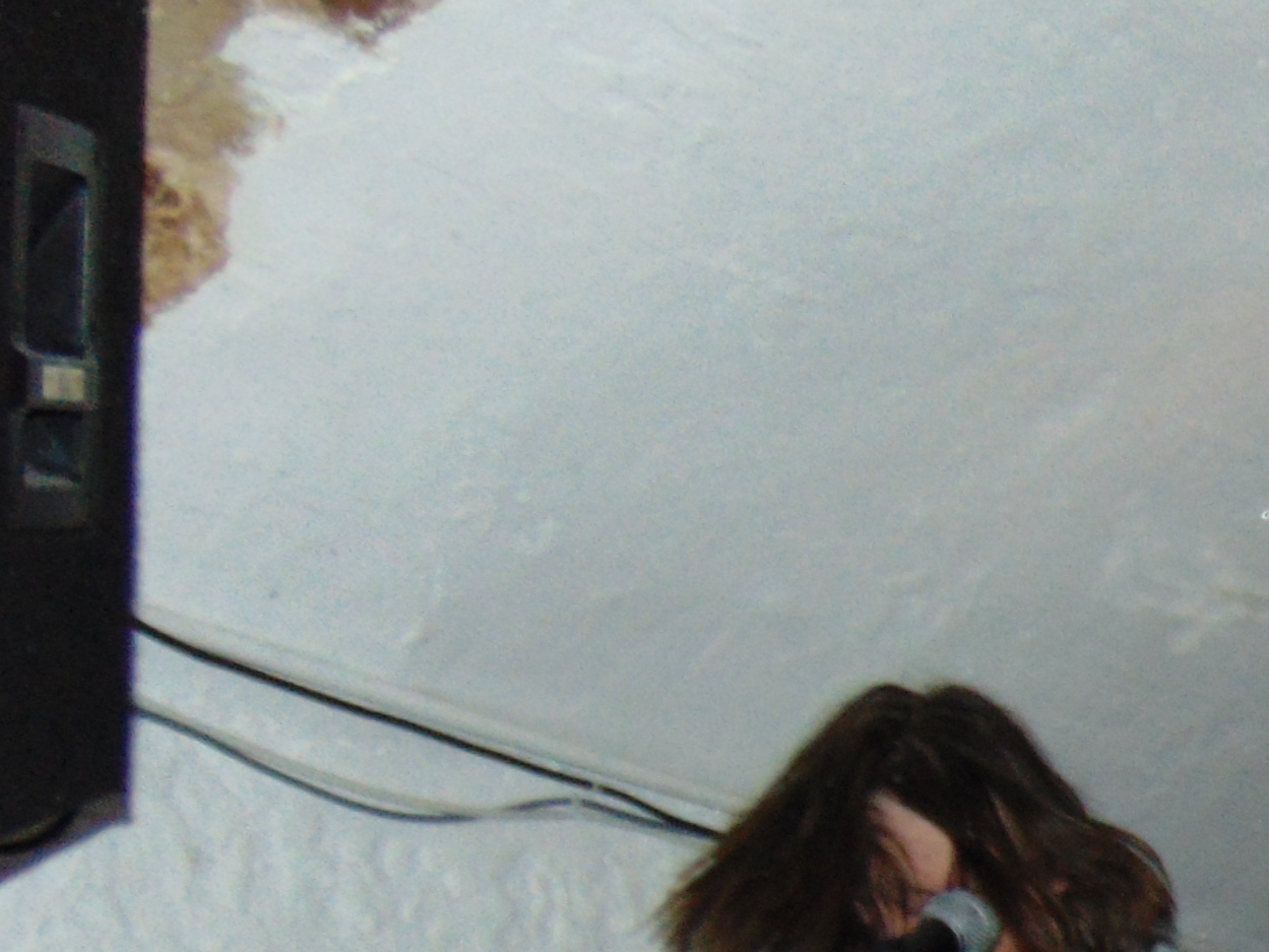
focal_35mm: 73
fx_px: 2676
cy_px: 1384
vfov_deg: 18.2
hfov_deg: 22.4
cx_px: 1852
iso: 200
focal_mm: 4.5
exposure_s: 1/30
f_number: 3
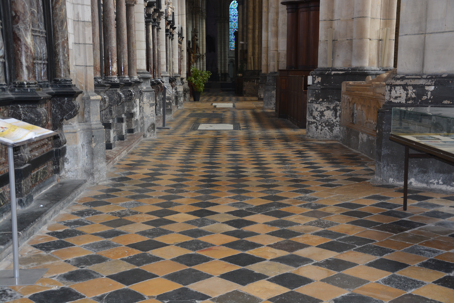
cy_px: 152
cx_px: 227
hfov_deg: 41.1
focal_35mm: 48
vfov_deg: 28.1
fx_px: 605
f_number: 4.2
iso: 500
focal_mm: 32
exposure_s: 1/60
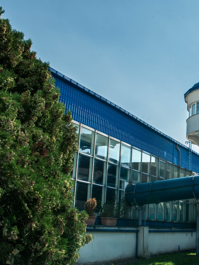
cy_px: 141
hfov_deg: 29.3
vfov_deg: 41.2
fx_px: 352
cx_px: 202
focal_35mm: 46
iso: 200
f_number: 14
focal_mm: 24
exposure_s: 1/160
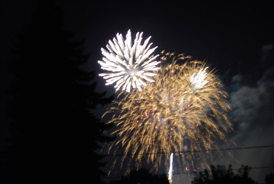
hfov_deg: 26.0
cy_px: 92
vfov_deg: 17.6
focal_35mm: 78
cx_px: 137
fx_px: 595
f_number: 5.6
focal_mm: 52
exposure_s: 1/3
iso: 400
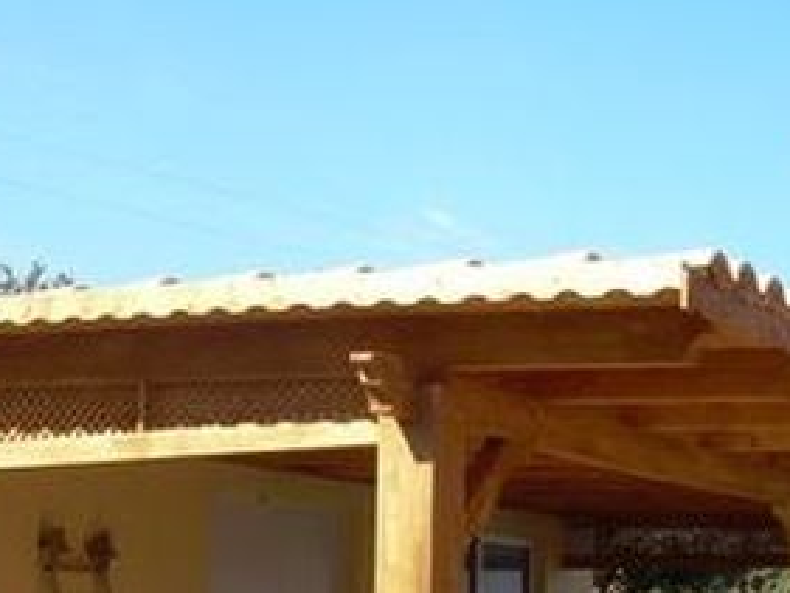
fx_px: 1849
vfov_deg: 17.8
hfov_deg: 24.1
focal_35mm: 81
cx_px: 357
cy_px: 585
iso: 50
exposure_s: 1/250
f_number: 4.6
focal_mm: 6.3
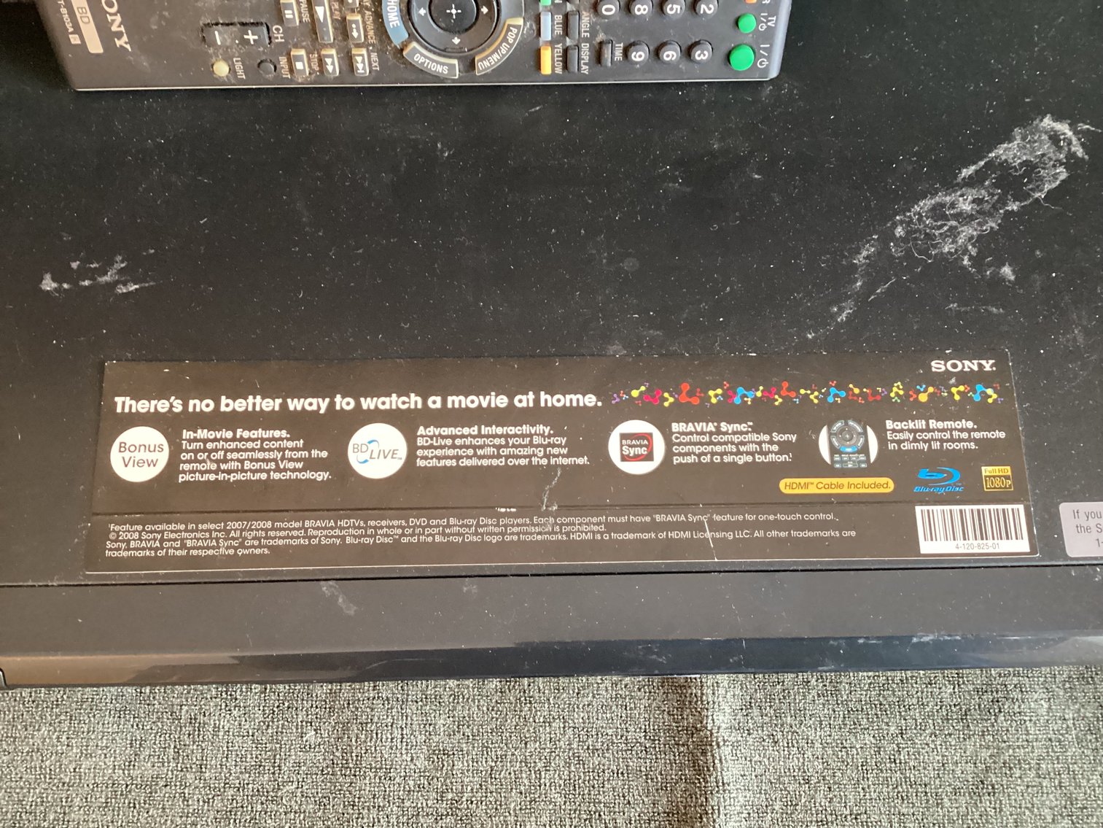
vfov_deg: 45.4
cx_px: 552
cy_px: 414
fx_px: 988
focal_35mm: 31
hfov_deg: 58.3
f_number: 2.4
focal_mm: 3.3
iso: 640
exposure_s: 1/25
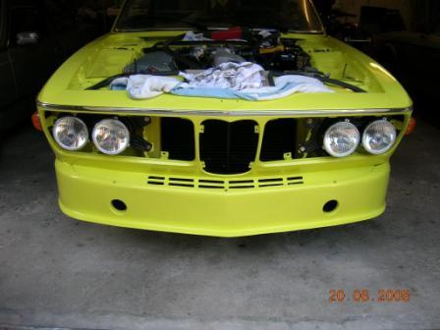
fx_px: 432
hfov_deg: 54.0
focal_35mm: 34
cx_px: 220
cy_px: 165
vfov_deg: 41.8
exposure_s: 1/39.6
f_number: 2.9
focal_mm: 5.7
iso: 50
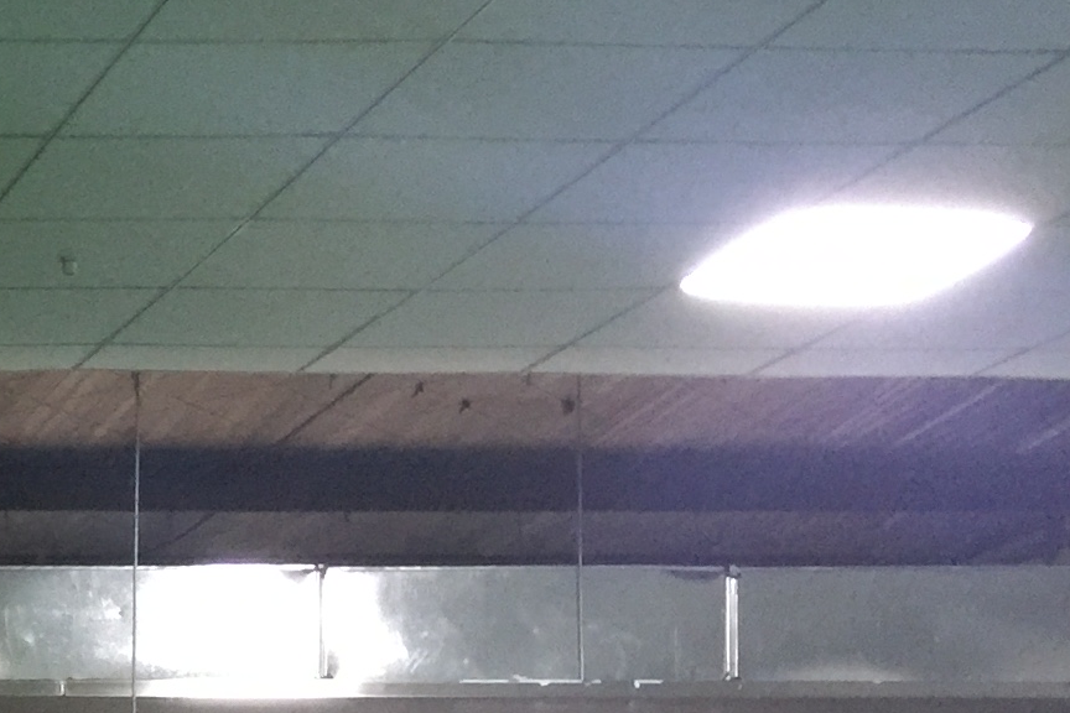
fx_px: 3388
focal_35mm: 114
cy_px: 1223
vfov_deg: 11.3
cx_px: -831
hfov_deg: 15.5
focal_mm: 4.15
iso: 125
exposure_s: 1/10
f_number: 2.2
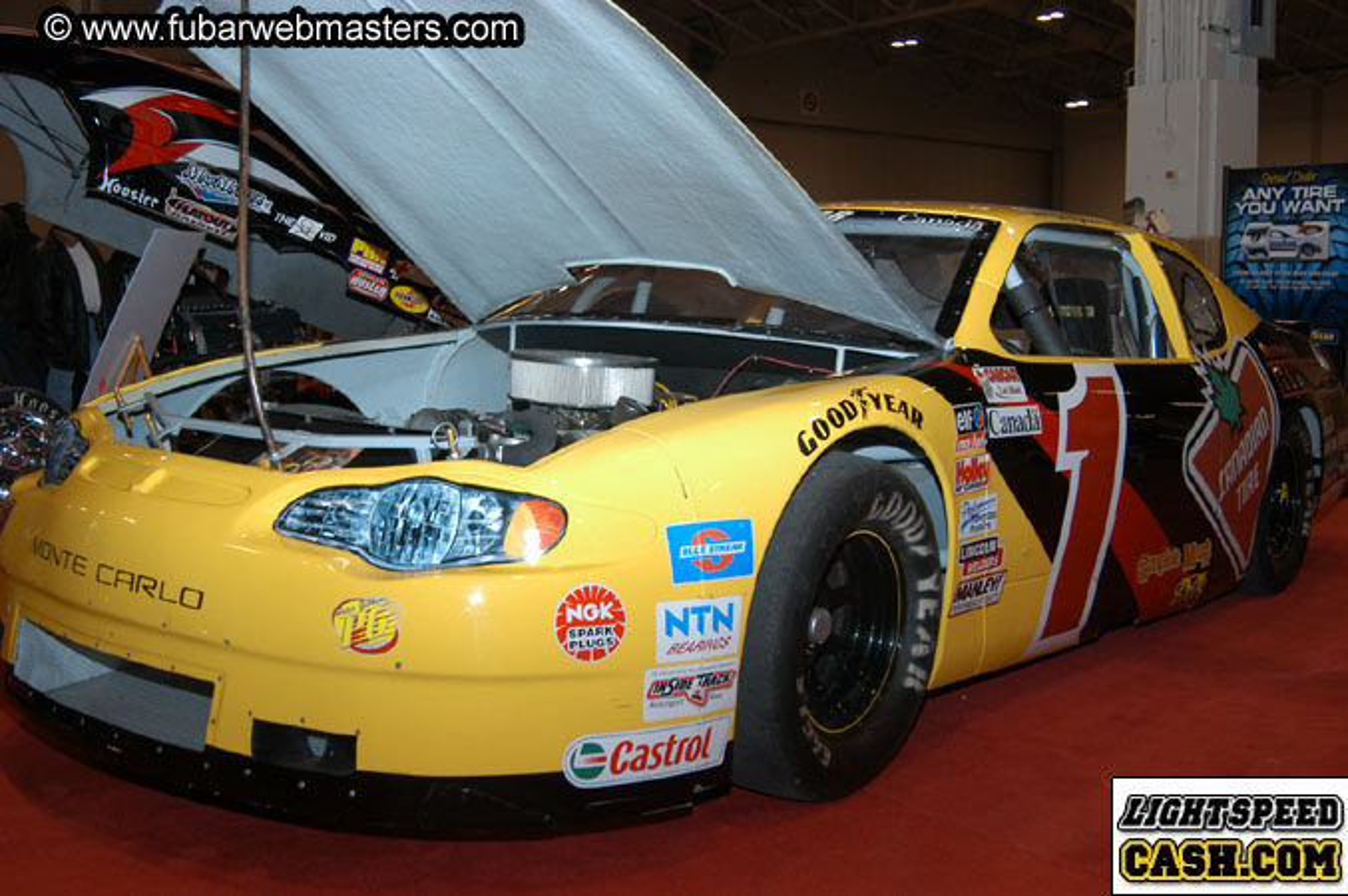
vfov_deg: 36.8
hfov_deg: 53.2
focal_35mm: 36
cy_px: 448
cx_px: 674
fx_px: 1347
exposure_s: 1/60
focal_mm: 24
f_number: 5
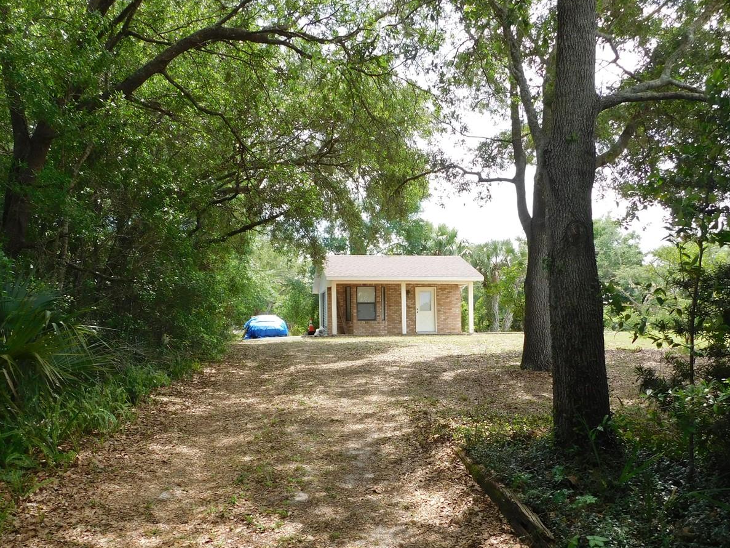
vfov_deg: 45.1
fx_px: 654
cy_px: 340
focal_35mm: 31
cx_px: 359
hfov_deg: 58.4
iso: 125
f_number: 3
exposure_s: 1/400
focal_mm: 4
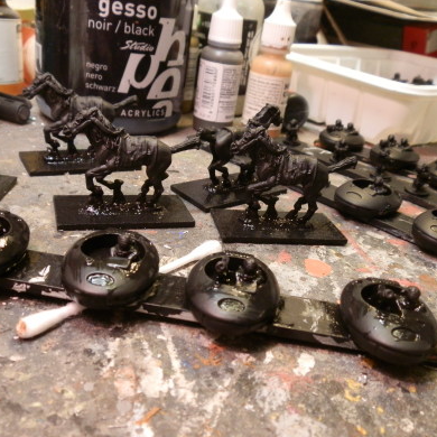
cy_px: 223
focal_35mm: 34
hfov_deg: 48.4
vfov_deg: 48.4
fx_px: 486
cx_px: 215
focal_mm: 5
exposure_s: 1/20
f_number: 3.1
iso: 200
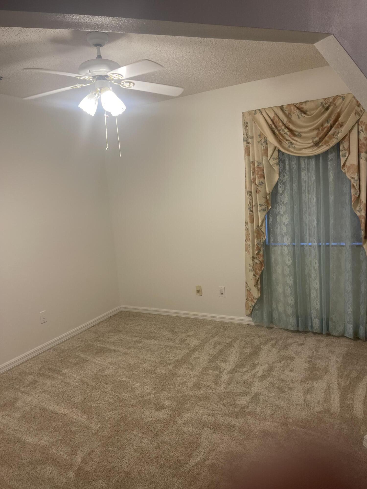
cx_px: 184
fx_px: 353
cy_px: 244
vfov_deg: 69.4
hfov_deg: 54.9
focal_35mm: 25
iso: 80
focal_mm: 5.1
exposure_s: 1/60
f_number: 1.6
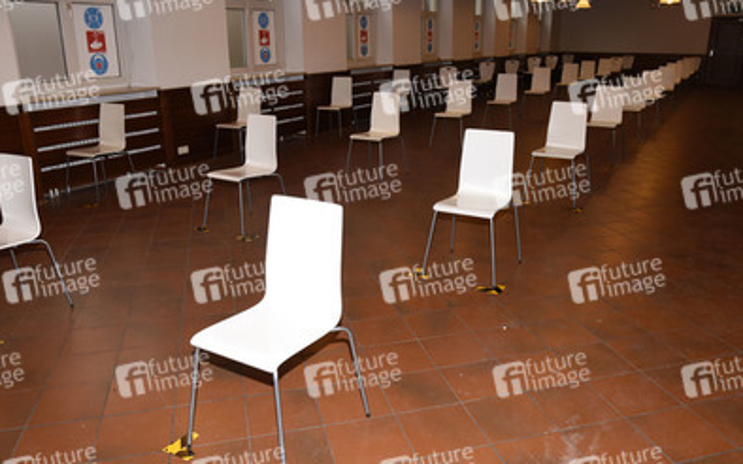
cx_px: 378
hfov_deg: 66.5
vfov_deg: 44.5
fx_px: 567
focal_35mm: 28
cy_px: 234
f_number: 6.3
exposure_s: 1/125
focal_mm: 24
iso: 1600
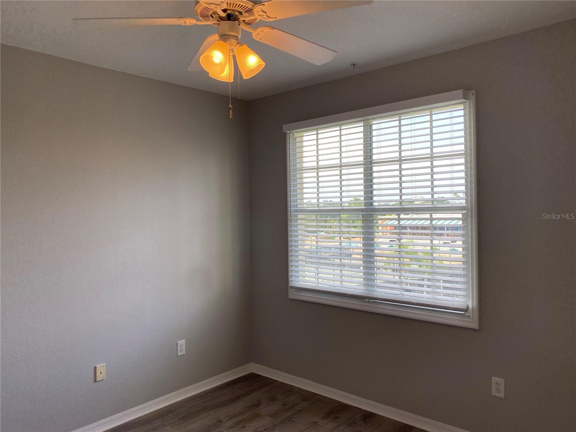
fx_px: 433
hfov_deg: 67.3
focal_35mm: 26
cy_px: 216
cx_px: 288
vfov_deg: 53.1
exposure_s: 1/203
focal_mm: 4.25
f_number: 1.8
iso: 32
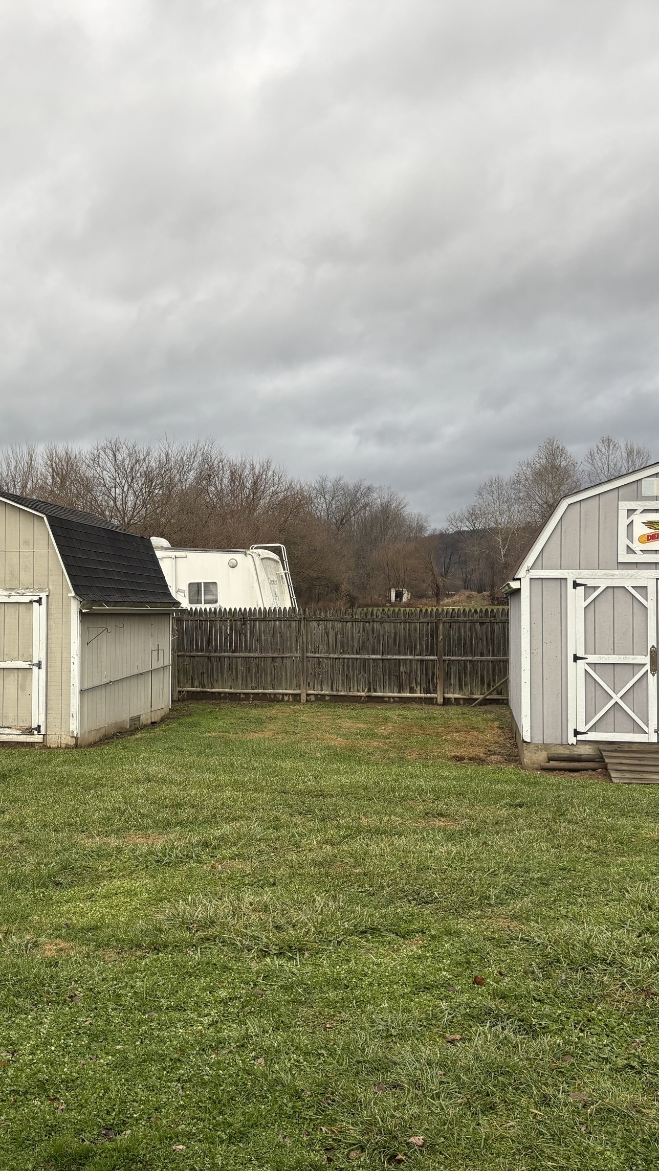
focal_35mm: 38
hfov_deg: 30.7
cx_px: 165
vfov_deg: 52.8
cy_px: 583
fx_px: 1181
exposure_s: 1/252
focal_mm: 5.96
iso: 40
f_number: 1.6
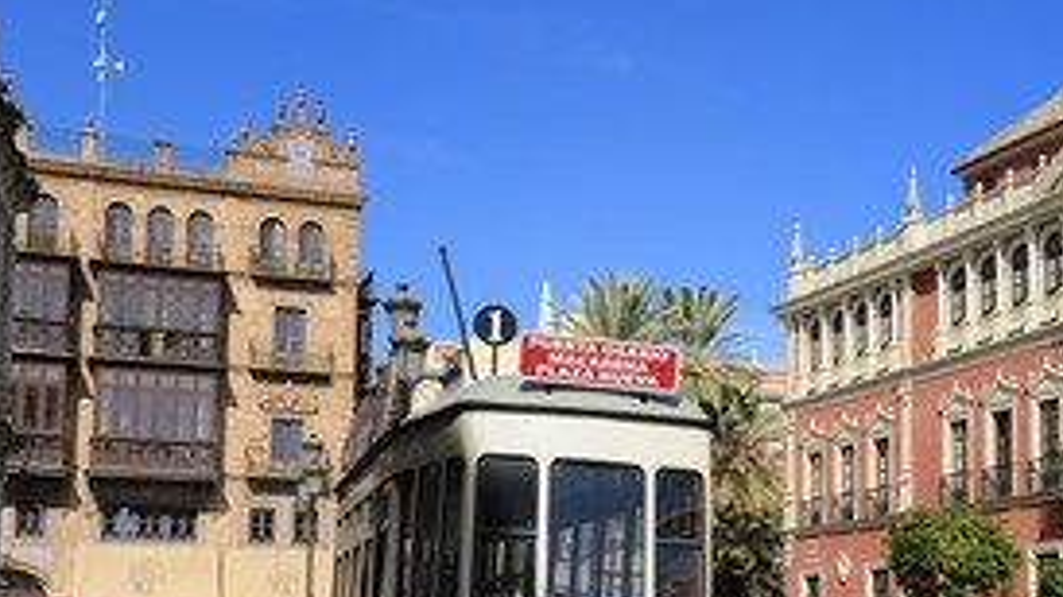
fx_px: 1719
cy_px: 500
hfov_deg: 33.8
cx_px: 776
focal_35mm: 61
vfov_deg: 19.5
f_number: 13
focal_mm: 38
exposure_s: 1/200
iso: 200
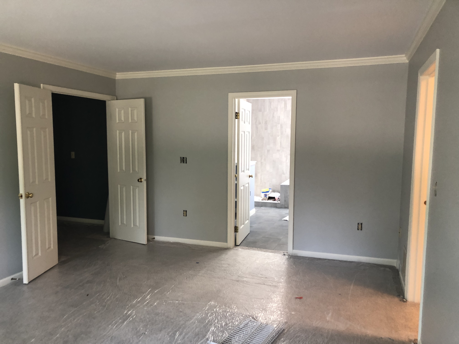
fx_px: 371
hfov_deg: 63.4
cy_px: 172
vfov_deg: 49.7
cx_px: 230
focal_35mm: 28
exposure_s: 1/15
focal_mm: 3.99
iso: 40
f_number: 1.8
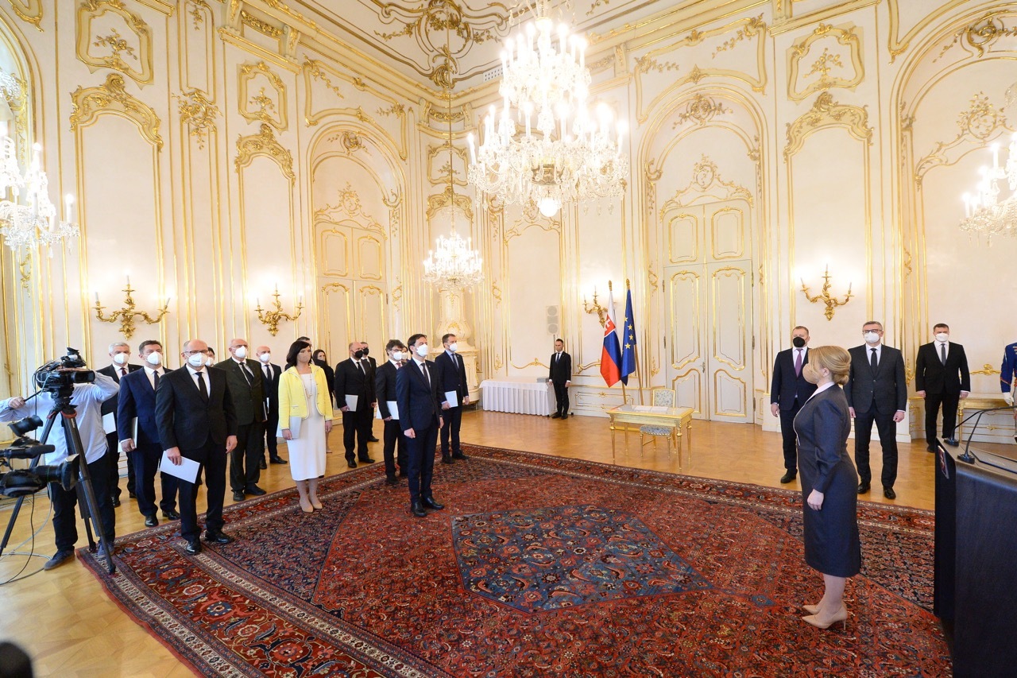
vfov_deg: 81.2
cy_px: 339
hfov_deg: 104.3
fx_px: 395
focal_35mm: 14
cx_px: 508
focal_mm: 14
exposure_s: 1/320
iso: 2500
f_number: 4
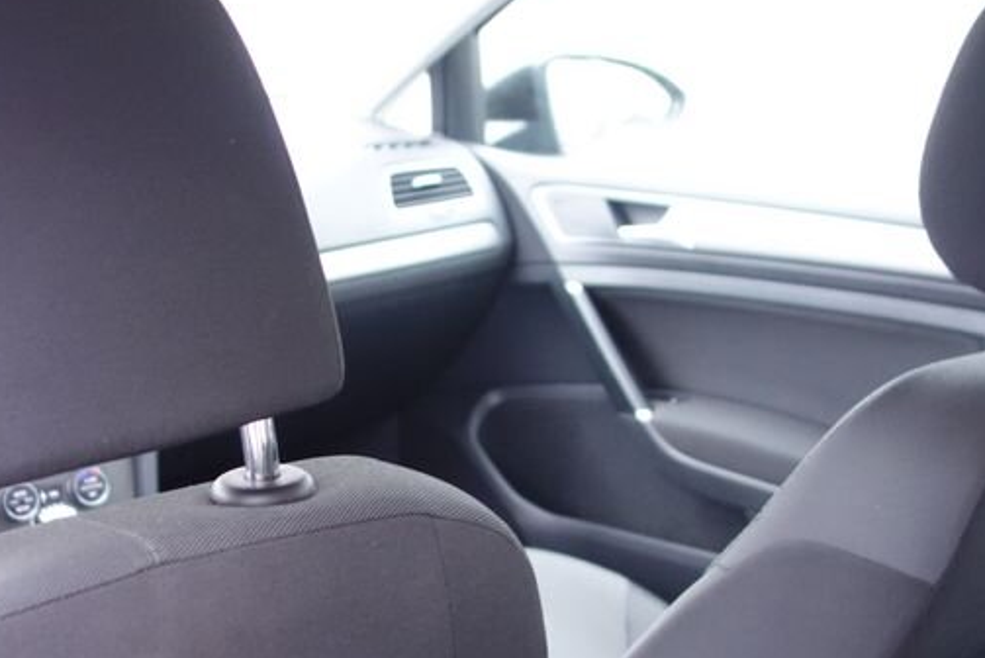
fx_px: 1560
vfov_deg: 23.7
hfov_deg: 34.9
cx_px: 382
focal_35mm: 57
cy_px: 422
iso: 800
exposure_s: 1/30
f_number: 1.8
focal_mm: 10.4
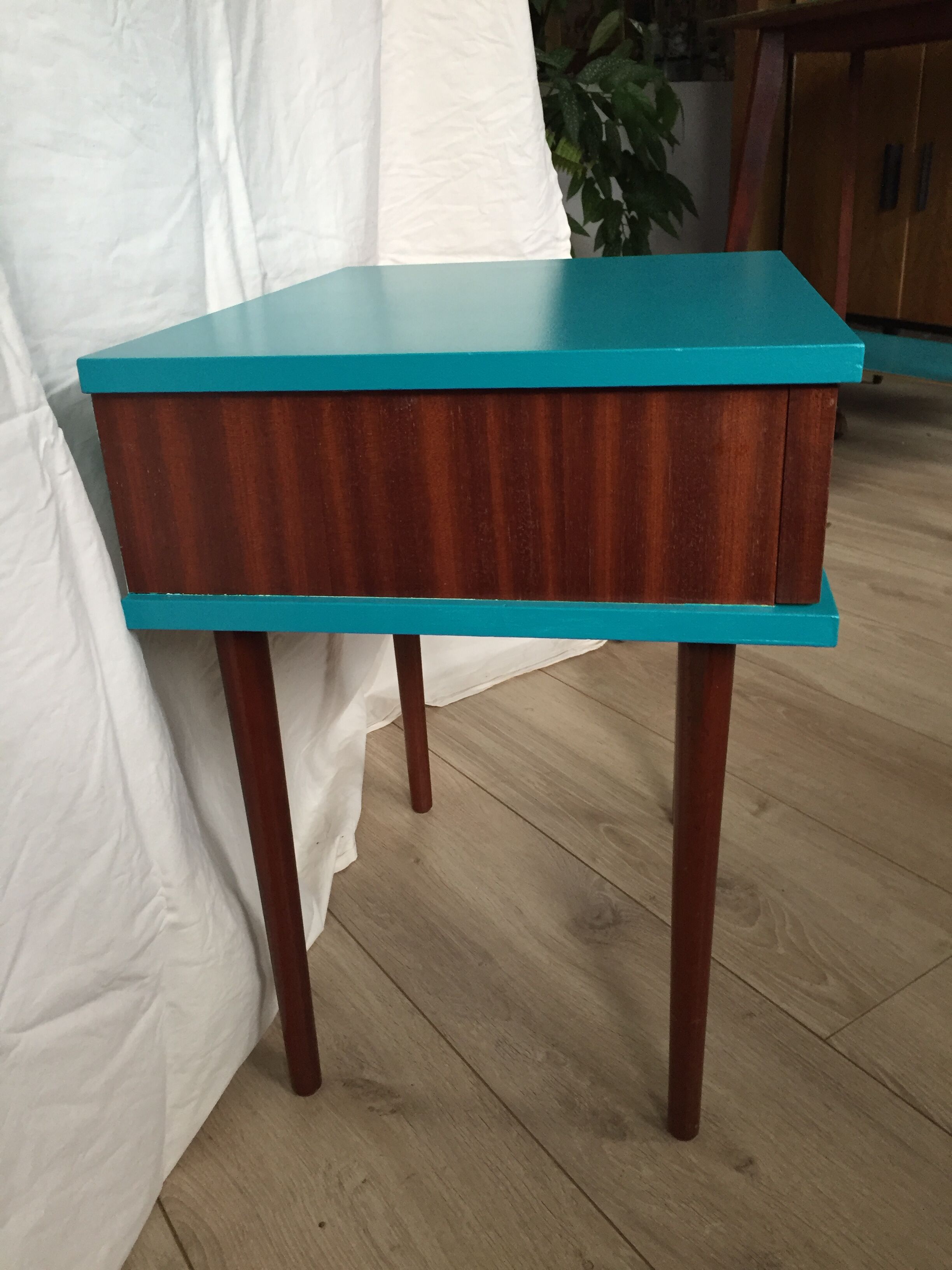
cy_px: 635
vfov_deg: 61.7
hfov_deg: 48.2
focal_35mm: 29
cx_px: 476
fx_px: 1063
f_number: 2.2
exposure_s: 1/33
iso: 160
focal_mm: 4.15
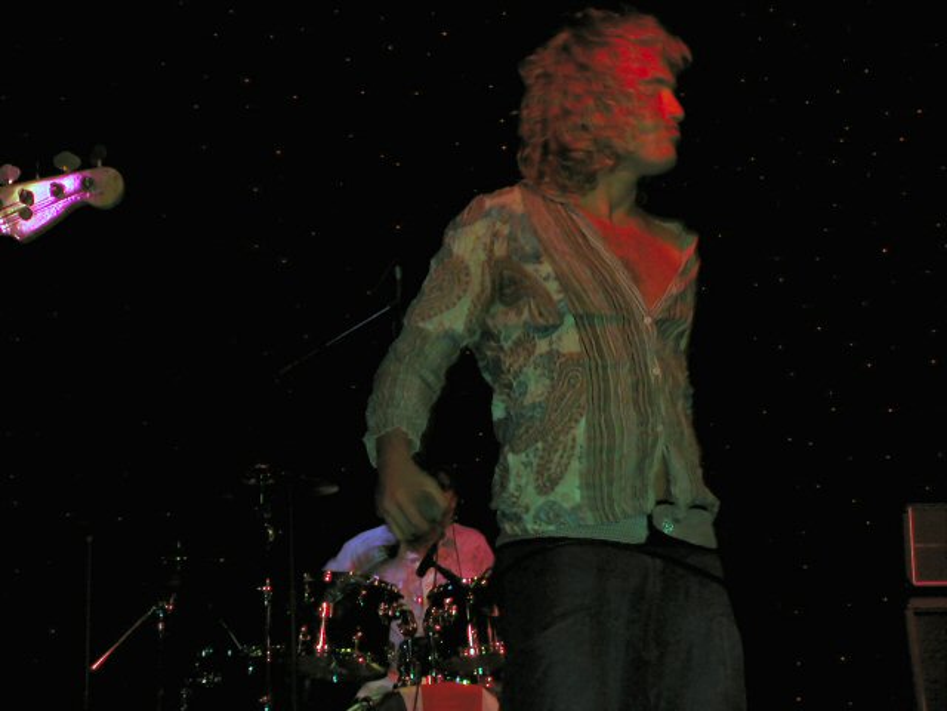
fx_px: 2681
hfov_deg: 20.0
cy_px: 356
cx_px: 474
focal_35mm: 98
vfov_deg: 15.1
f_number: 4.6
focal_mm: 14.9
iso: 200
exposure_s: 1/59.9
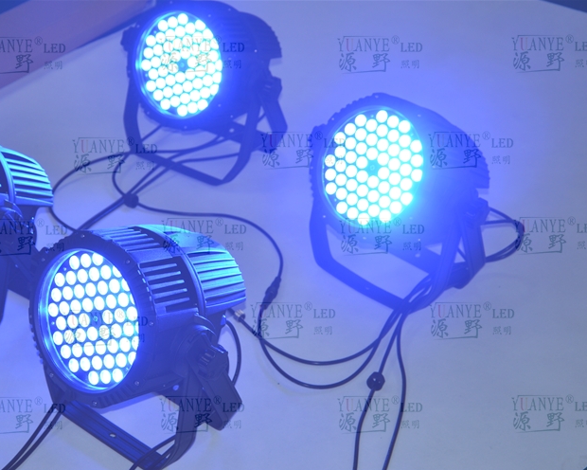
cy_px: 235
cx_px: 252
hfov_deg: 24.9
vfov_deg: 20.0
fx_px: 1330
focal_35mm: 77
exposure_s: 1/60
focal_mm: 45
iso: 200
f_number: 4.8
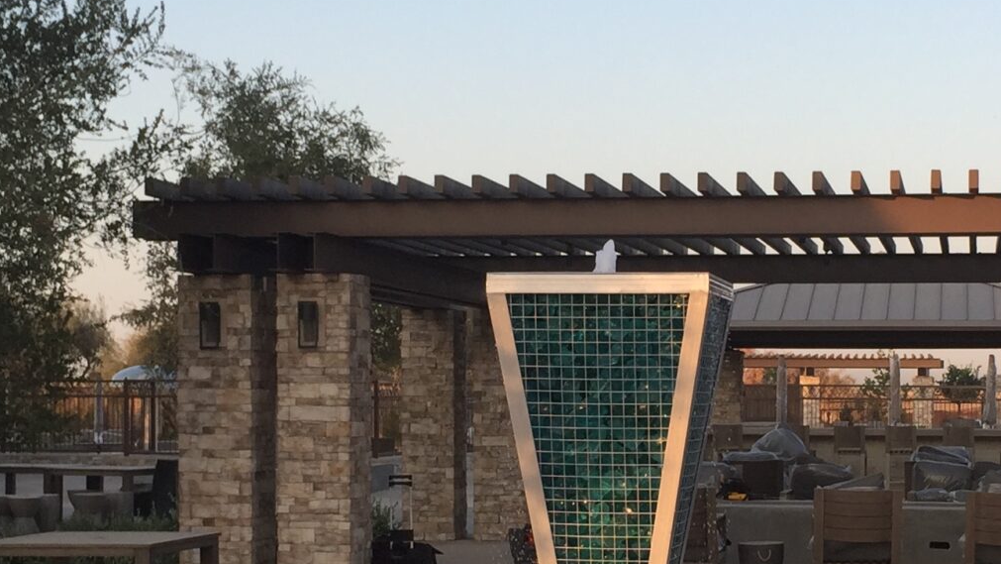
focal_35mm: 80
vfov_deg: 15.0
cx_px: 676
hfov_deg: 26.4
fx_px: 2124
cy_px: 429
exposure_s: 1/399
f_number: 2.2
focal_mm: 4.15
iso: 32
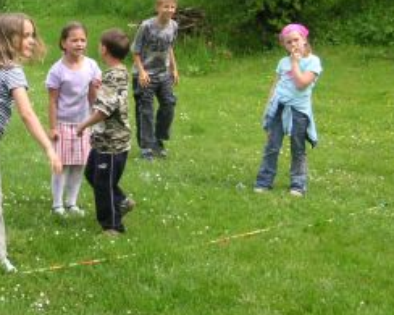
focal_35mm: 79
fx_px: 921
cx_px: 67
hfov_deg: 23.7
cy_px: 84
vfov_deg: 19.3
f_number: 2.8
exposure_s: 1/350
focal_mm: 6.1
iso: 50
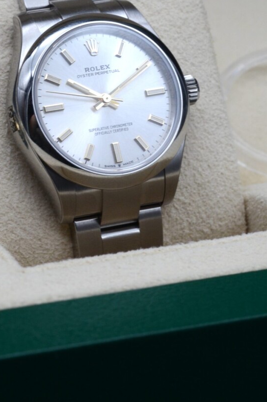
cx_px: 98
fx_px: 1731
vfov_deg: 13.2
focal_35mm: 155
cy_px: 102
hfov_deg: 8.8
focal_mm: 60
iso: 640
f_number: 13
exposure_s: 1/160
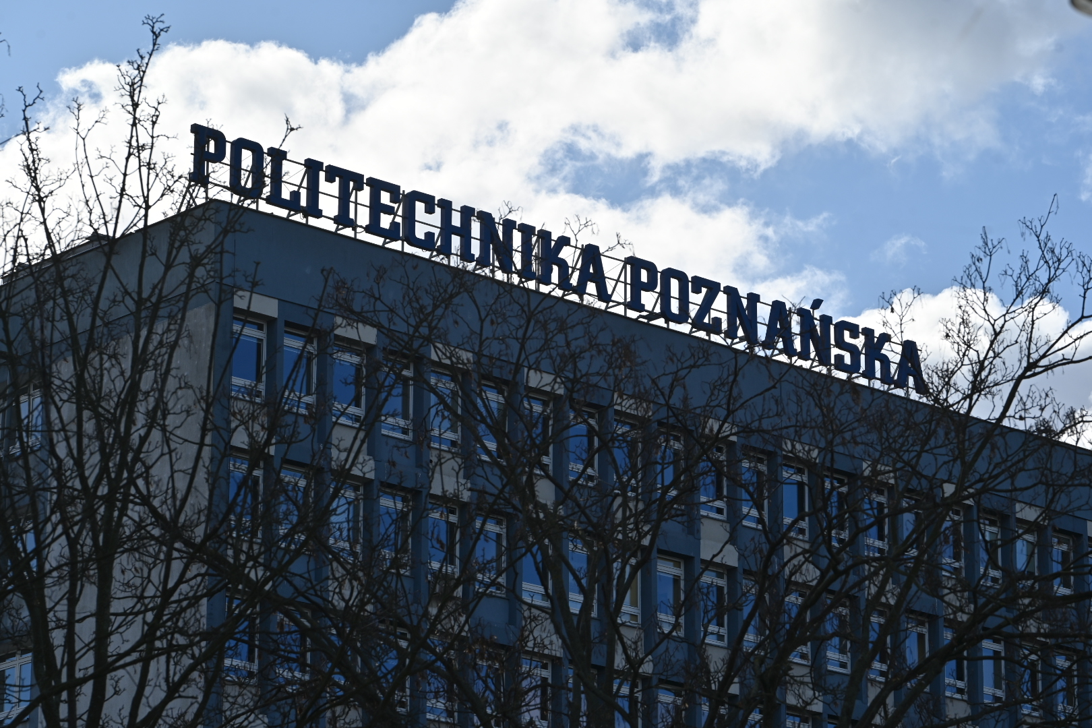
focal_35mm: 125
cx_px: 546
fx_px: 3791
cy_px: 364
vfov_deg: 11.0
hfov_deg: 16.4
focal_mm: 125
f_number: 9
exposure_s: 1/640
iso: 100
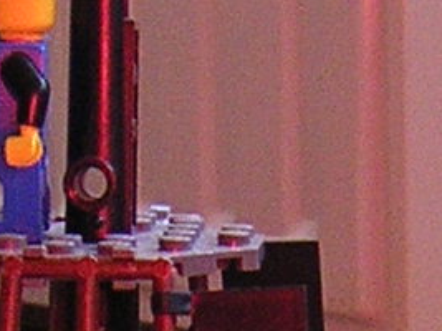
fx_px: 2757
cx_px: 349
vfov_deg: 6.7
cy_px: 609
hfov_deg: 9.1
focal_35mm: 216
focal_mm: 4.7
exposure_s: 1/60.1
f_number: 2.6
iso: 400
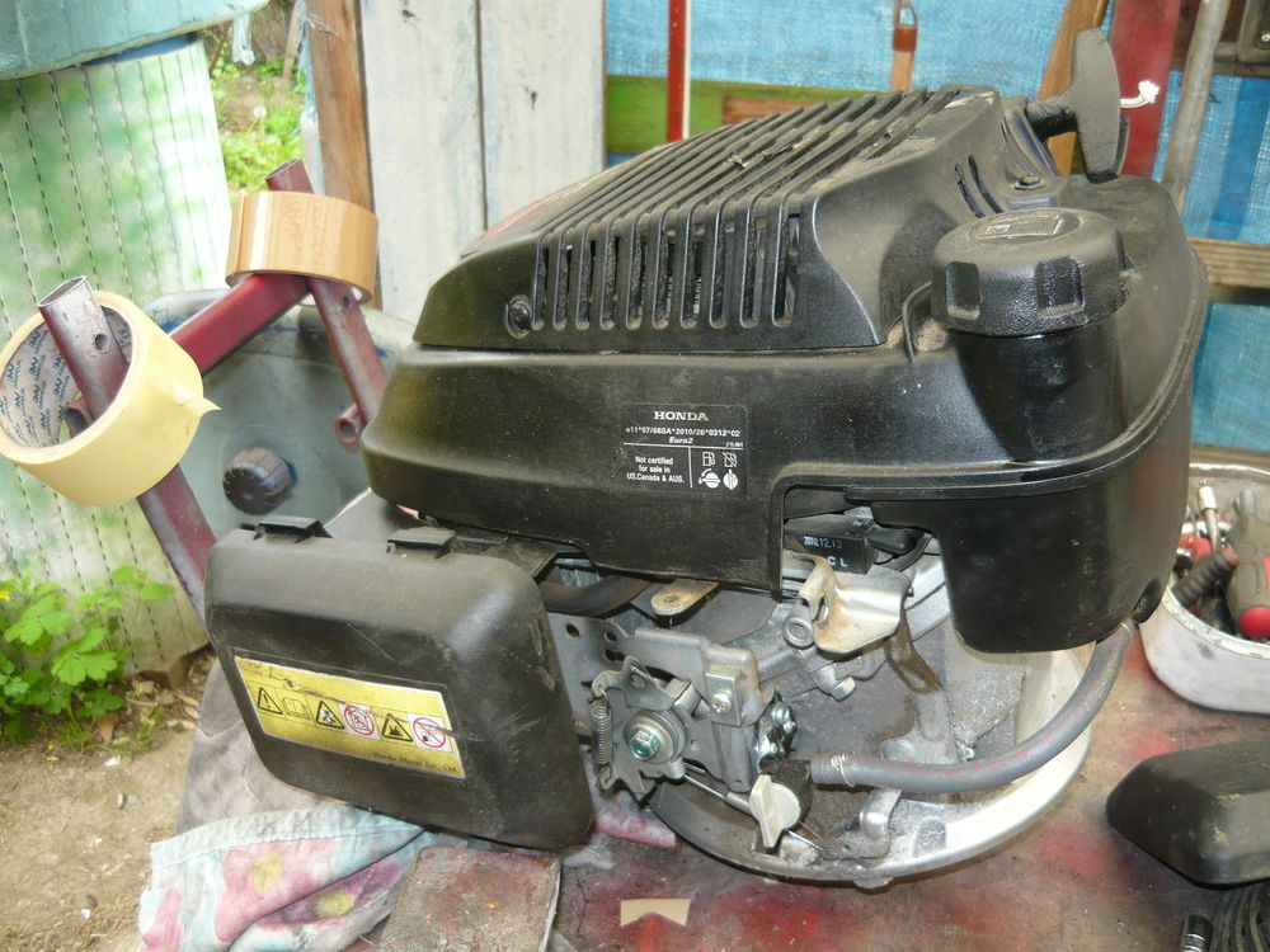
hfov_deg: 55.4
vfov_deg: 42.9
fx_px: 1211
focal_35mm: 33
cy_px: 476
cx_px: 635
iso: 100
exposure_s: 1/30
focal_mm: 5.5
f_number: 2.8
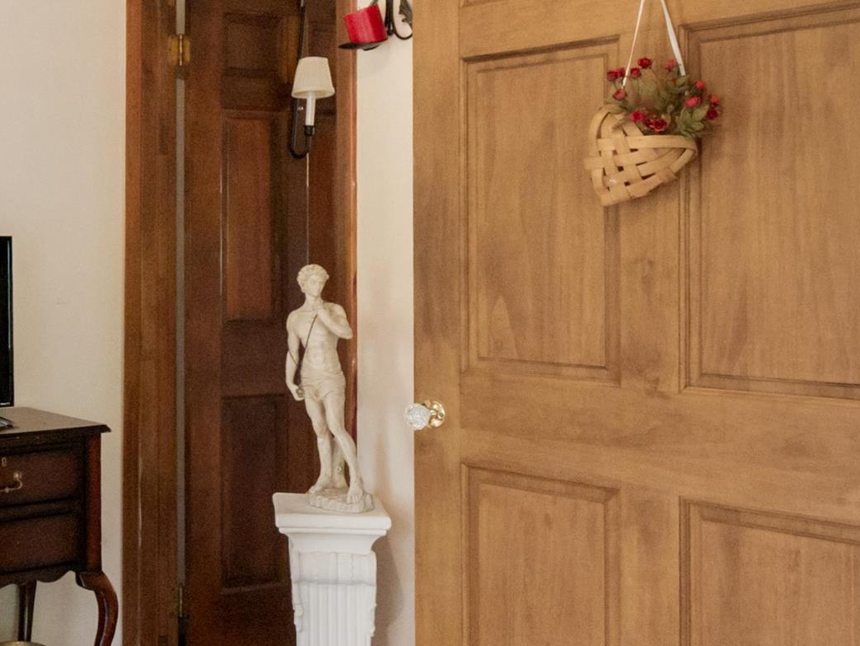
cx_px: 12
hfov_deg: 36.6
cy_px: 264
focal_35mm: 47
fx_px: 1168
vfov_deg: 30.8
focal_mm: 8
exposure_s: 1/60
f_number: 2.8
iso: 3200
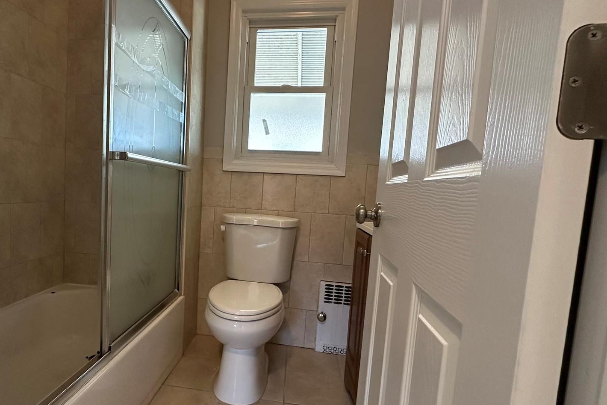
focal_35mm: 21
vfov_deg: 59.4
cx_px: 238
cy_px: 218
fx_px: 354
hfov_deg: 80.1
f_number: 2.2
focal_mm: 2.22
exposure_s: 1/120
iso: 320
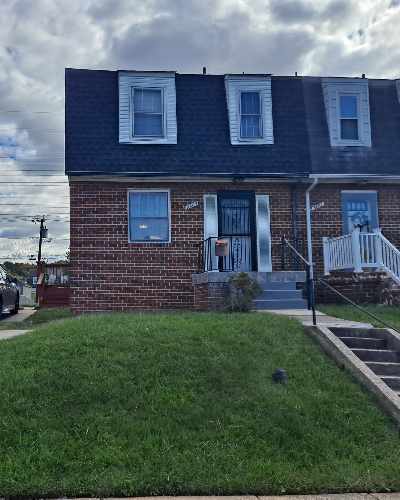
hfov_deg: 44.0
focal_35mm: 33
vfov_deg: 54.2
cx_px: 137
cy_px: 252
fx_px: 488
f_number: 2
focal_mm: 4.6
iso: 32
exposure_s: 1/2551
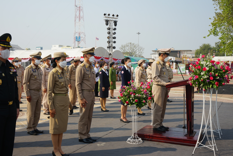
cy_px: 78
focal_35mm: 39
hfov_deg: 49.5
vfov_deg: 34.3
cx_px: 116
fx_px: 253
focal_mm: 39
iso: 100
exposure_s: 1/80
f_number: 13
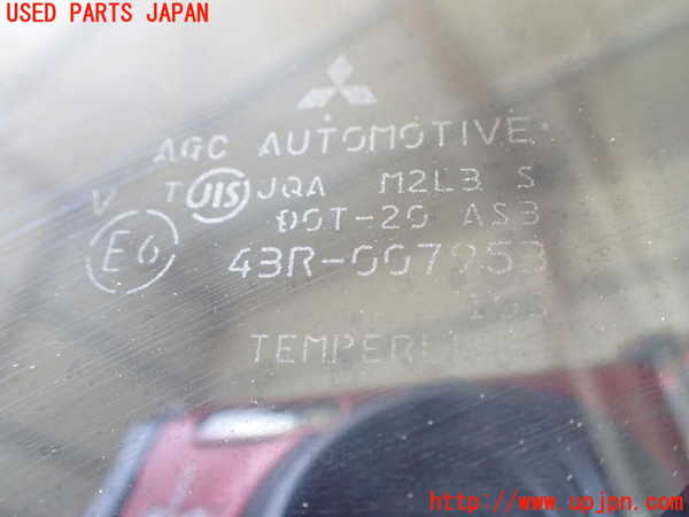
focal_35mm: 30
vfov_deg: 46.8
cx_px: 344
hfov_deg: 60.0
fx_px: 597
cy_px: 258
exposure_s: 1/60
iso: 800
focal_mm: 5.4
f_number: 2.3
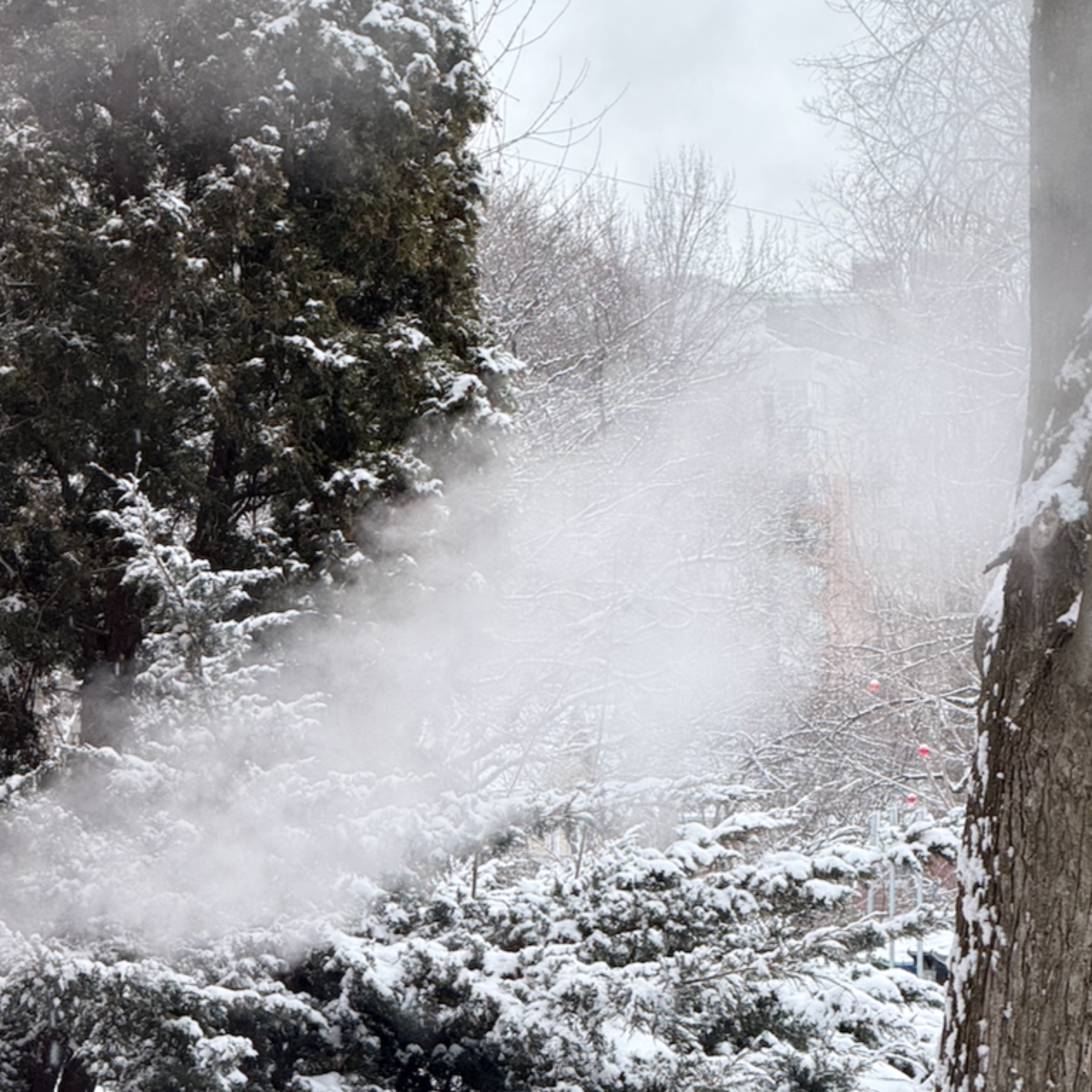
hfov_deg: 9.9
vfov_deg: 9.9
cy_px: 406
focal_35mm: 177
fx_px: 6317
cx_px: 553
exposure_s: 1/99
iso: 250
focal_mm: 15.66
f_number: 2.8
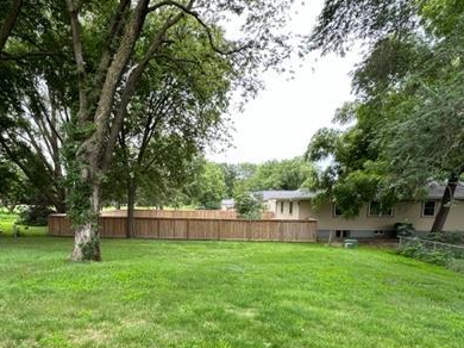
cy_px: 243
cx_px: 168
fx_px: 308
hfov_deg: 72.4
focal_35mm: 23
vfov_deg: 57.0
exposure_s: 1/160
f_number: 2.2
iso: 40
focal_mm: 2.22
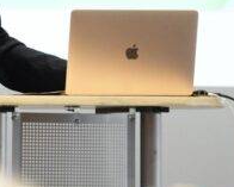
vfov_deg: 2.1
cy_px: -82
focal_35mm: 737
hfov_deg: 2.6
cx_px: -42
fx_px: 5107
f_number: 4
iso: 4000
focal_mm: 200
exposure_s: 1/250
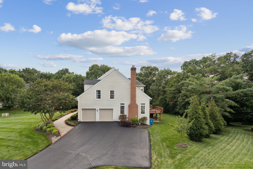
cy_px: 84
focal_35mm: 16
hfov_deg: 96.7
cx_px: 126
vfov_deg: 73.7
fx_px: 112
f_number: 8
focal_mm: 16
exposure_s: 1/250
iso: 400
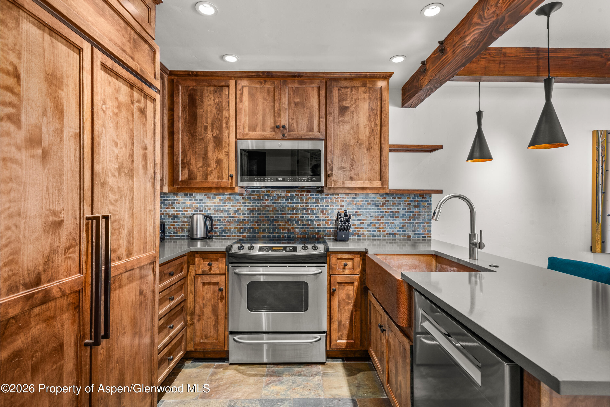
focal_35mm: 17
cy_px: 204
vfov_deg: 70.5
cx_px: 305
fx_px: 288
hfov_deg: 93.3
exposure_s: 1/1.25
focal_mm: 17
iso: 400
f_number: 10
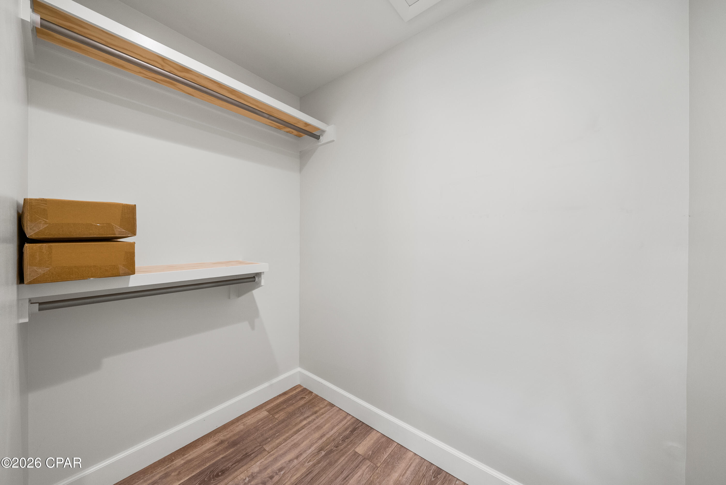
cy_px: 242
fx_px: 242
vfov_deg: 90.1
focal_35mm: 12
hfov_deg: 112.6
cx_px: 363
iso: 400
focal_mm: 12
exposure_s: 1/15
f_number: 7.1
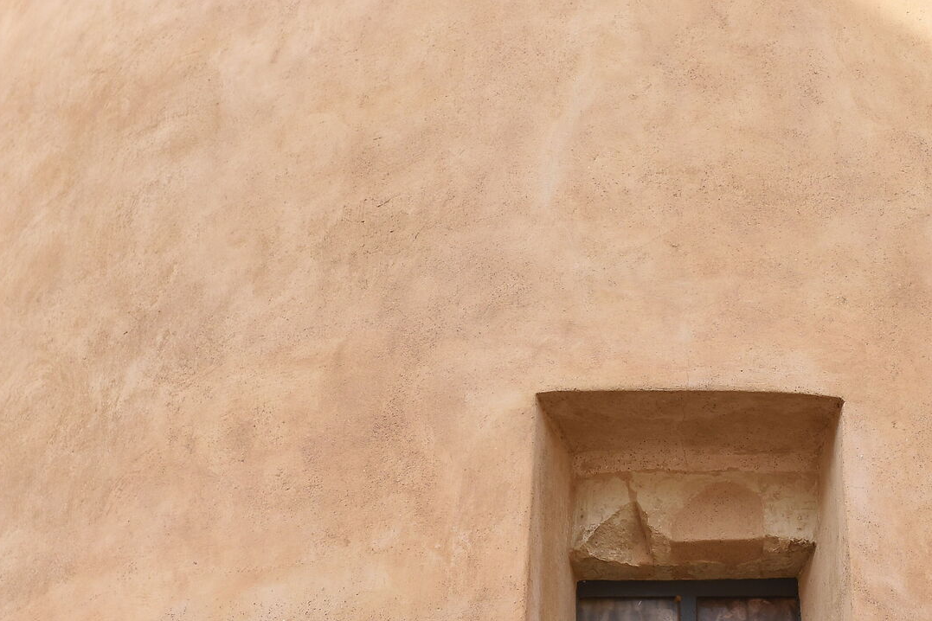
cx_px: 670
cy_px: 436
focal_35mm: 78
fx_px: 2019
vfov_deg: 17.4
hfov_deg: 25.8
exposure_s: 1/4000
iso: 500
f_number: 4
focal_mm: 35
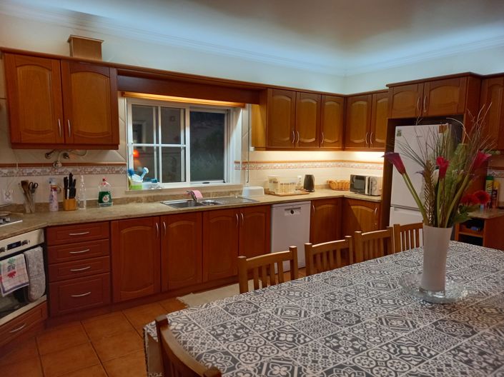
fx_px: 364
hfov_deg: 69.4
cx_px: 252
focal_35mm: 25
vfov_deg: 54.8
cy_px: 188
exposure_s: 1/50
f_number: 2
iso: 200
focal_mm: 4.6
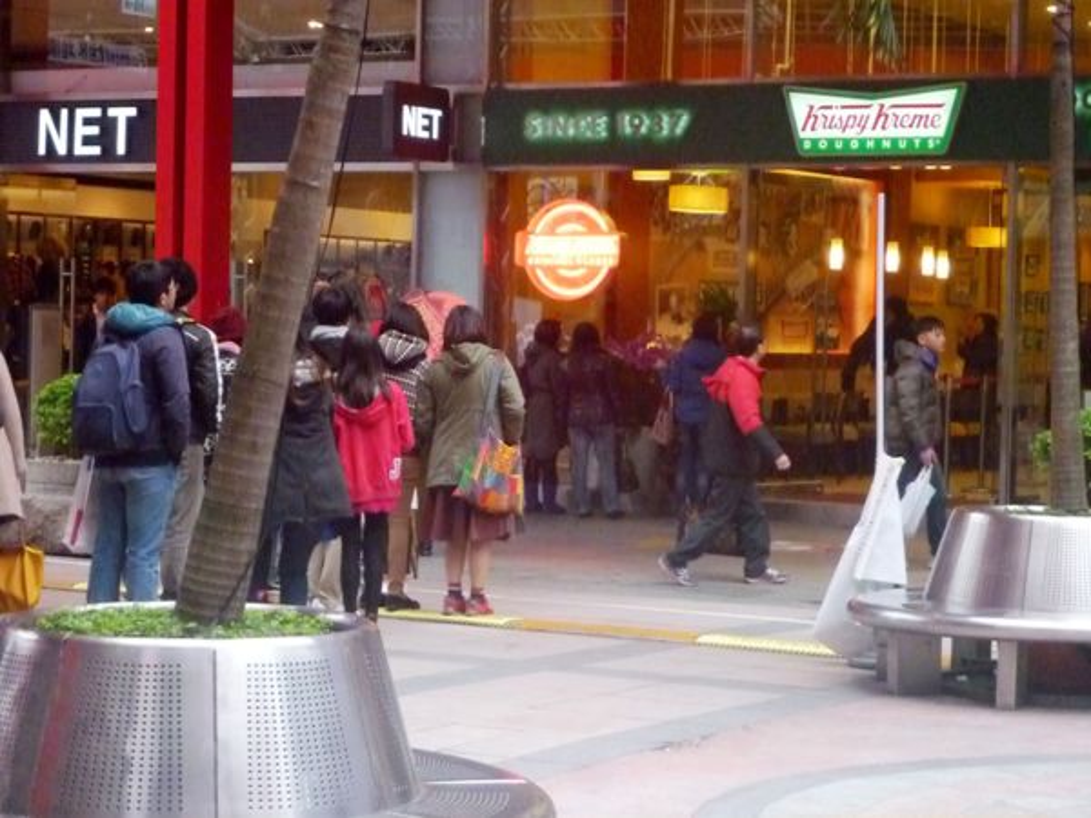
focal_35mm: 93
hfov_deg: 21.1
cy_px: 409
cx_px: 546
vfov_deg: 15.9
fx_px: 2931
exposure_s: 1/160
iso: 1600
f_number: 5.7
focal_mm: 16.6
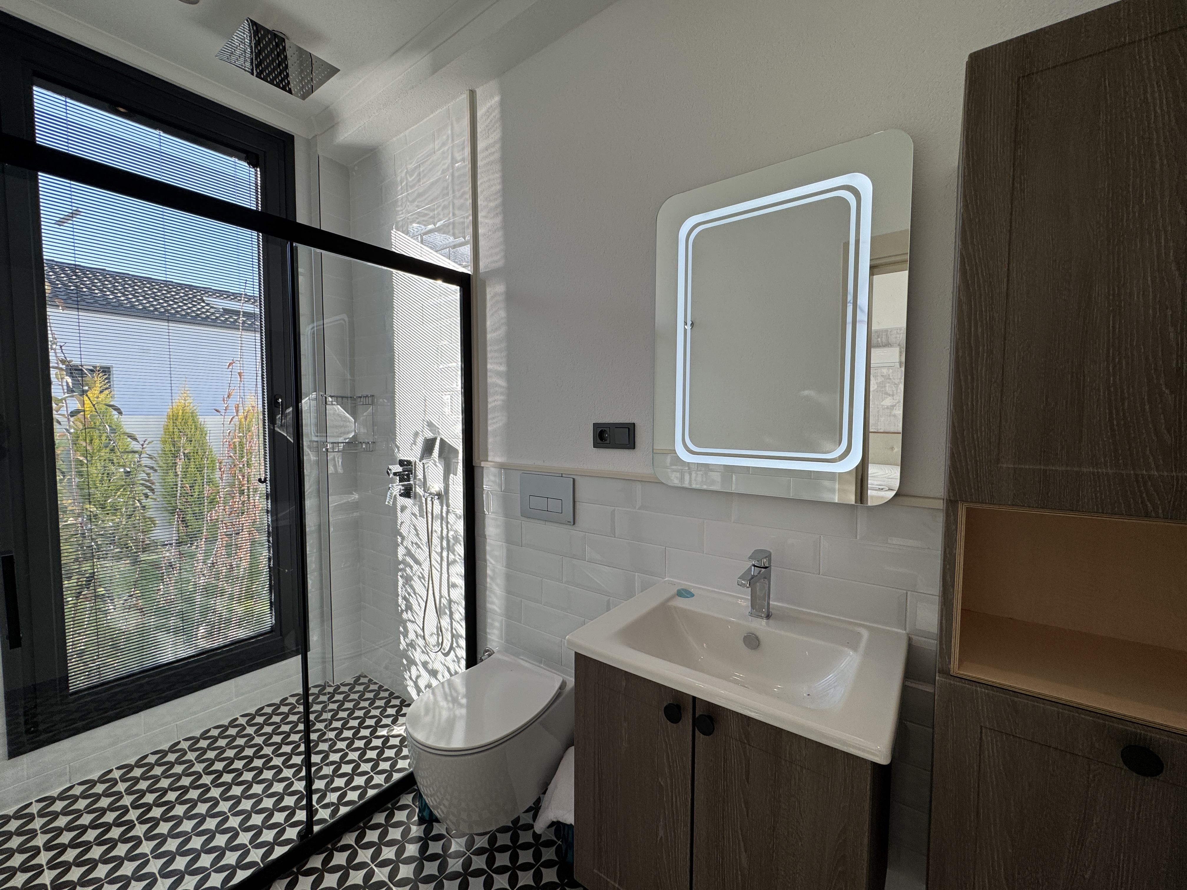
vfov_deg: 85.7
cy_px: 445
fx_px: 480
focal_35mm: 14
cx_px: 594
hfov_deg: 102.1
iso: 40
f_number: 2.2
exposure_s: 1/301
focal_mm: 2.22
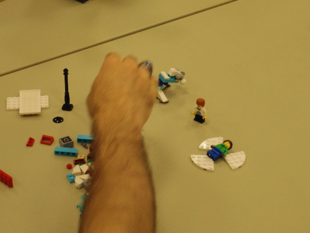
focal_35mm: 83
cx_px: 155
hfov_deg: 23.6
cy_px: 116
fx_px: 743
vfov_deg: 17.8
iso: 640
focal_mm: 14.9
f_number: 4.5
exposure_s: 1/100
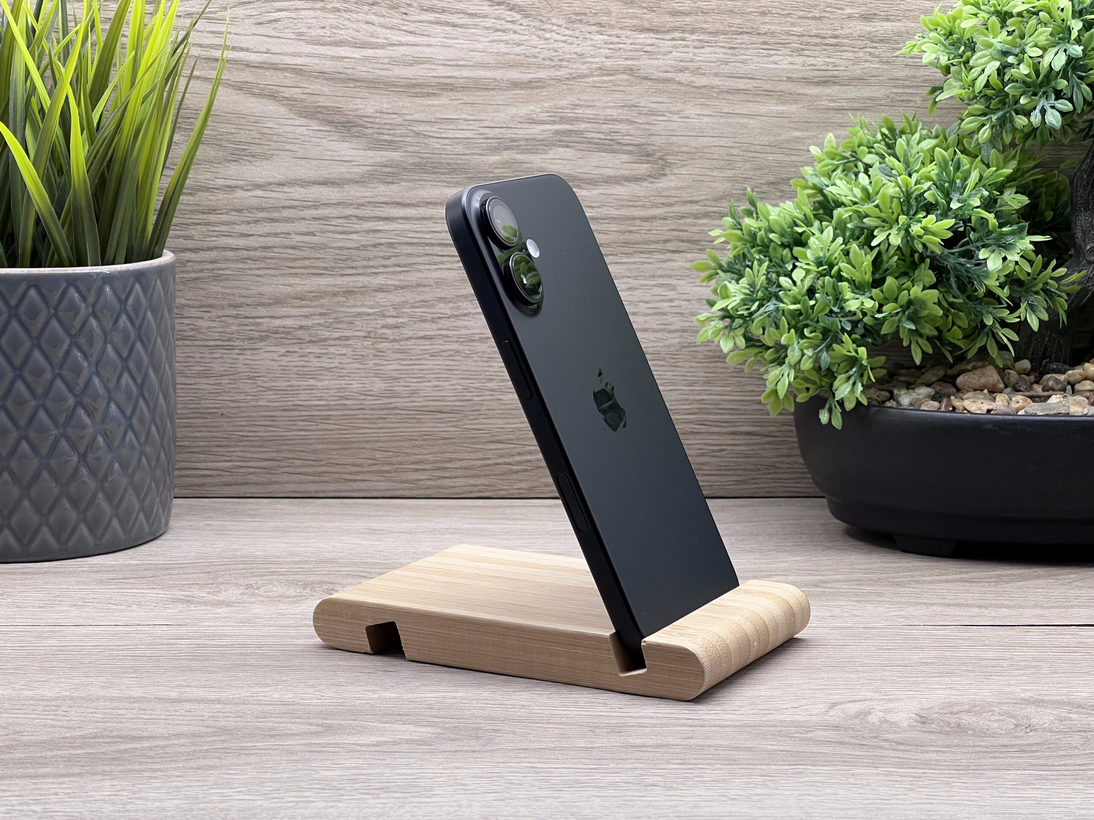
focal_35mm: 77
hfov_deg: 25.3
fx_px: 2433
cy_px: 410
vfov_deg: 19.1
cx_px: 547
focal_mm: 9
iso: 80
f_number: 2.8
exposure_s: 1/100
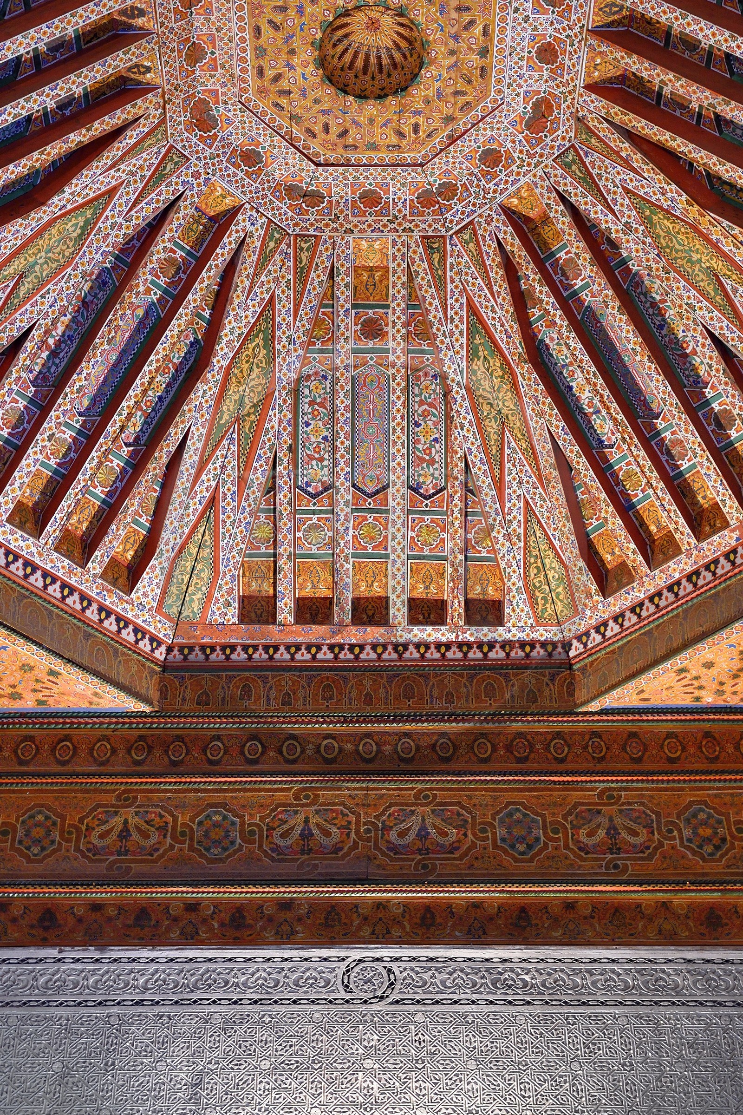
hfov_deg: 28.1
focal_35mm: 48
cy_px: 558
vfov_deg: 41.1
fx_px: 1486
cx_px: 372
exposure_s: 1/10
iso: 1600
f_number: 5.6
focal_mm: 48
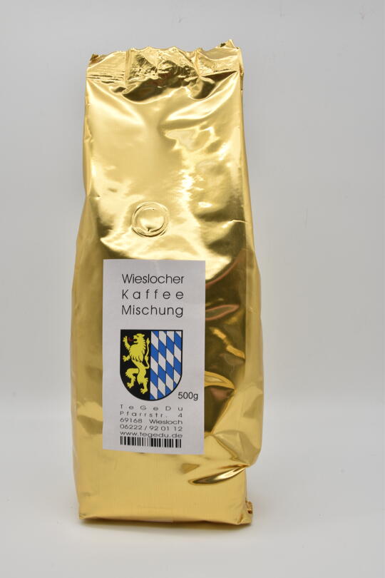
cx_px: 192
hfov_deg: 40.0
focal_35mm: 33
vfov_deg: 57.2
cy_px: 289
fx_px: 529
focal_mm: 22
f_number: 18
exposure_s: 1/10
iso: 100
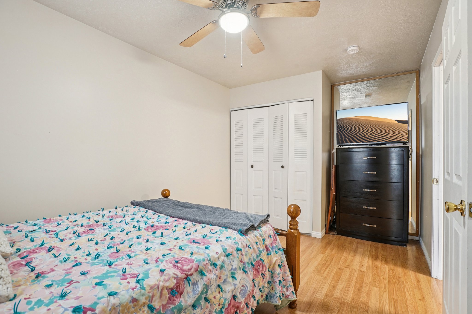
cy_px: 157
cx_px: 236
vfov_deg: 70.4
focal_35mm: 17
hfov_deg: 93.3
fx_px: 223
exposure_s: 1/5
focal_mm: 17
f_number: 8
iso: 400
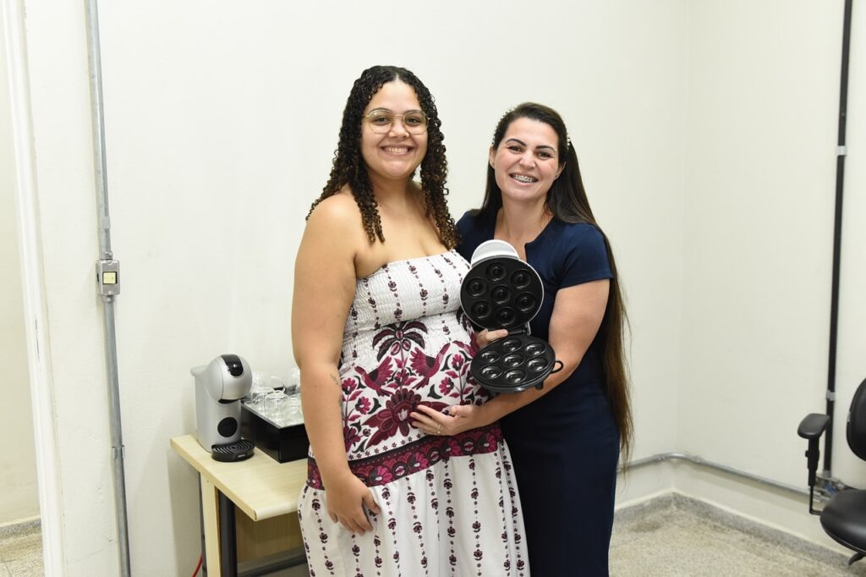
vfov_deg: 37.8
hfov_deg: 54.4
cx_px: 433
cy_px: 288
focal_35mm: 35
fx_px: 842
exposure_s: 1/160
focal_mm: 35
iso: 3200
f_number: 4
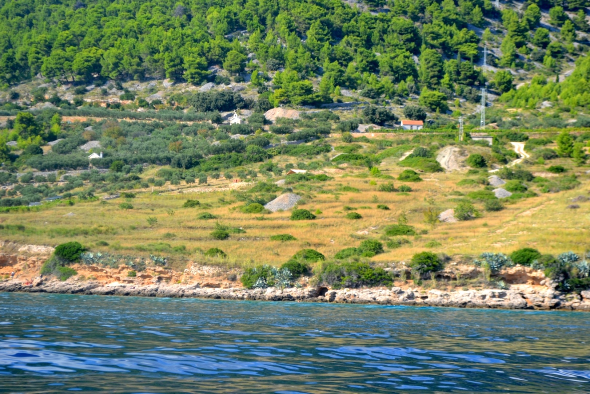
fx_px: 1352
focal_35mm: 82
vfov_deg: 16.6
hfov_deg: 24.6
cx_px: 295
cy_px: 197
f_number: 6.3
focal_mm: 55
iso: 100
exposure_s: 1/160
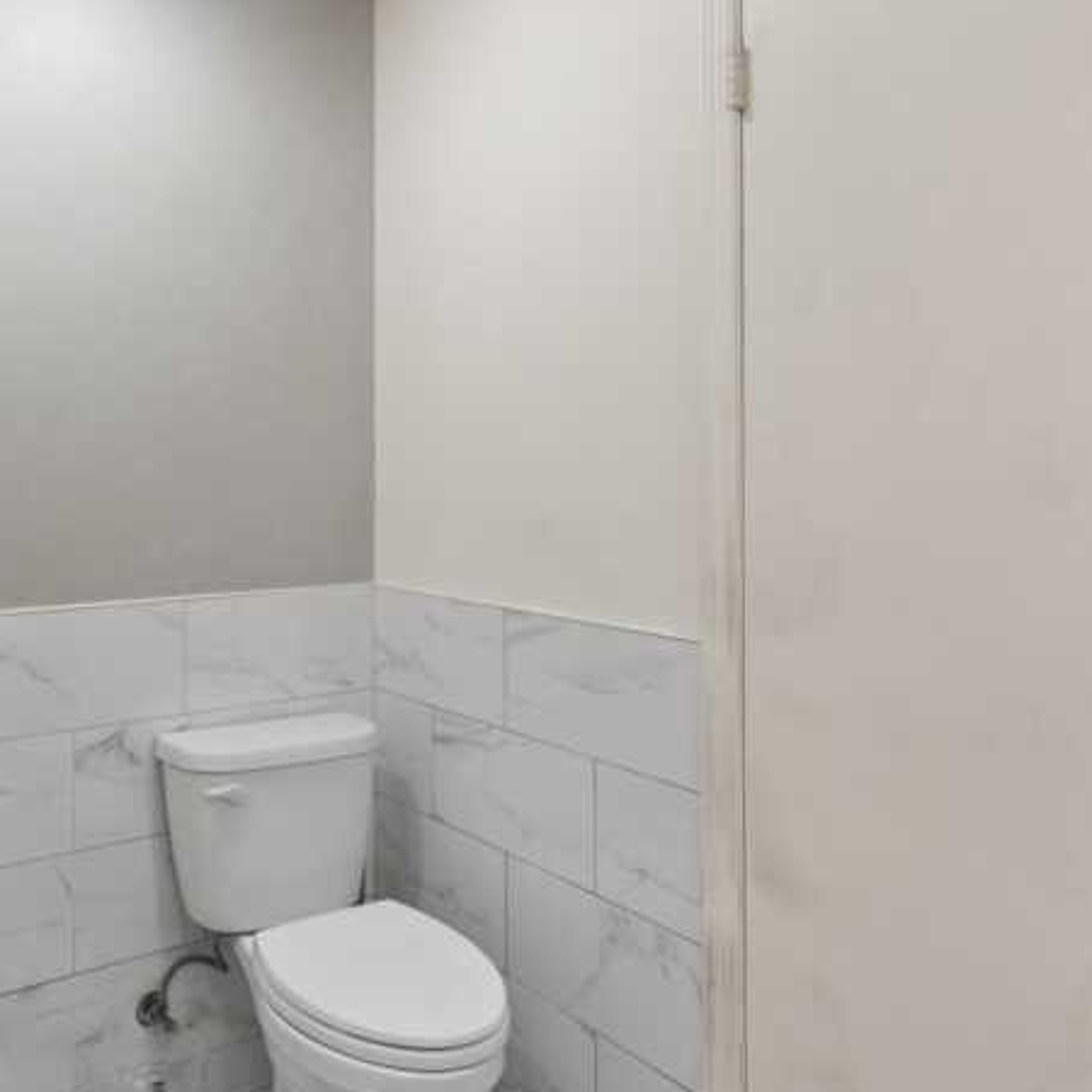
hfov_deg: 54.0
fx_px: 1035
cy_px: 474
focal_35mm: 29
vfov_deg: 55.4
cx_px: 328
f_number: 9
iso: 100
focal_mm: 10
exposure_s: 1
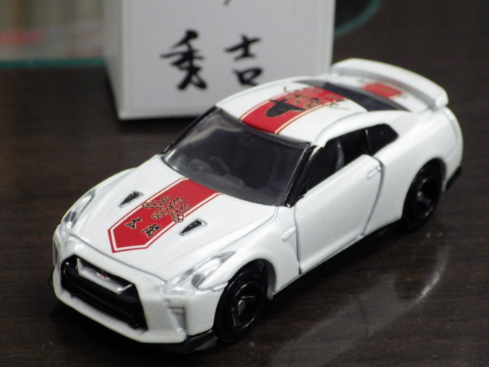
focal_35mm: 103
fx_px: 1455
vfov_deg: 14.4
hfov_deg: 19.1
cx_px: 244
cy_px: 184
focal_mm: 18.4
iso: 800
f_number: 4.6
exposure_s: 1/40
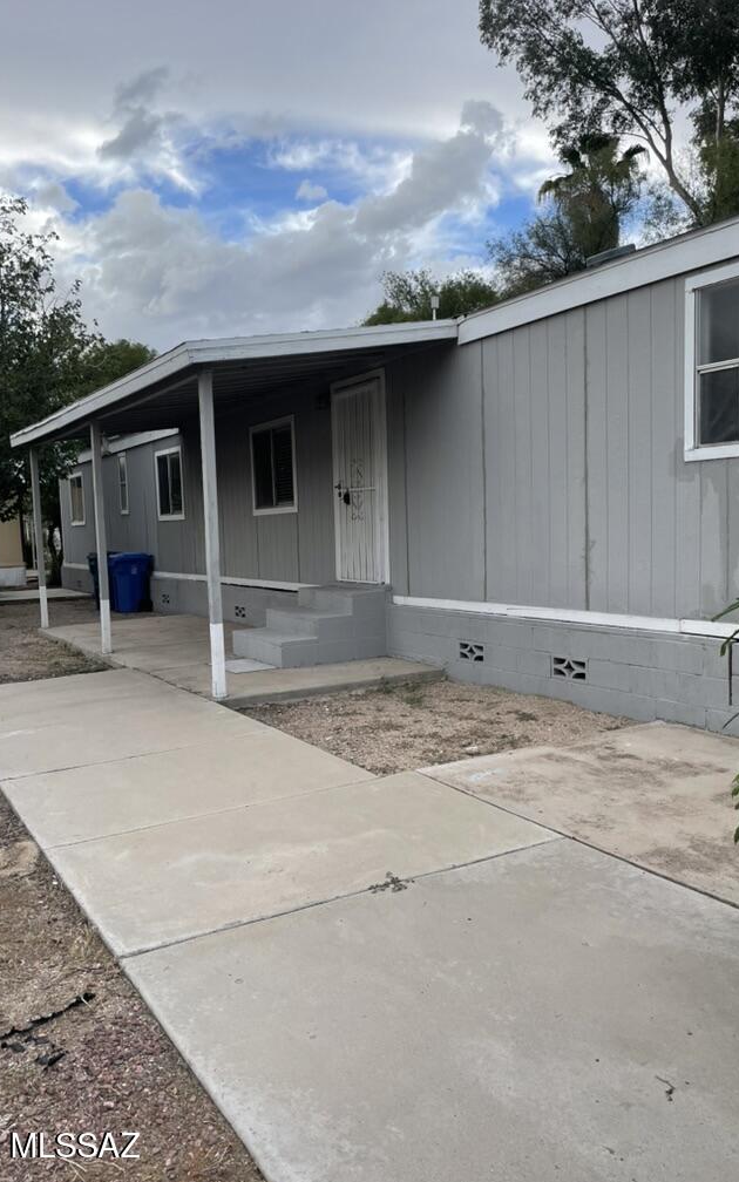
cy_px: 599
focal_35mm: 28
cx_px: 347
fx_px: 902
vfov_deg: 66.5
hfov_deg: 44.5
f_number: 1.6
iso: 32
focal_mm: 4.2
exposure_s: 1/940
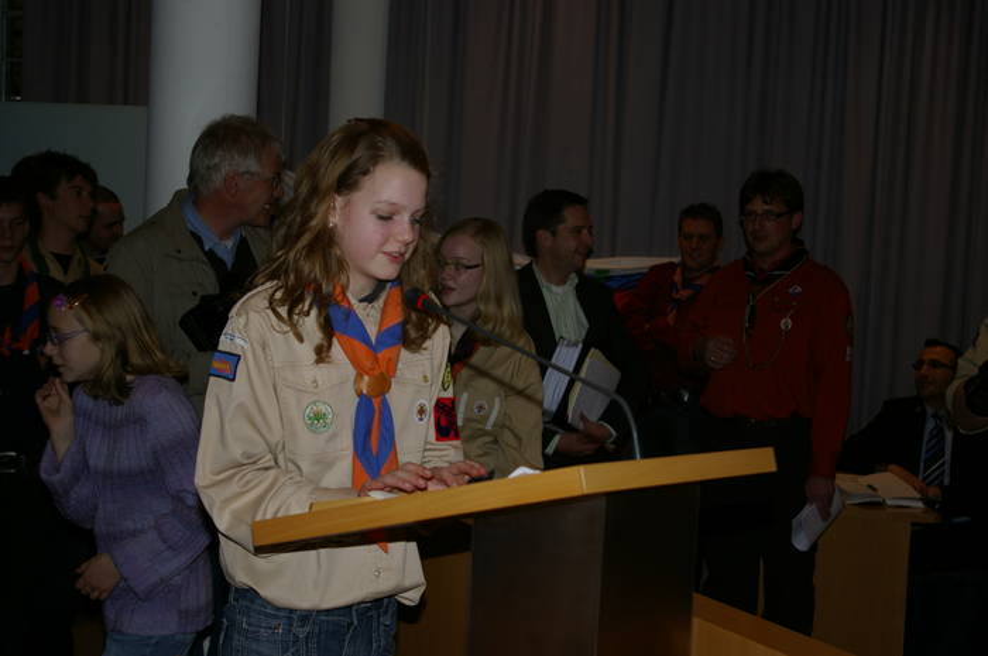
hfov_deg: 35.1
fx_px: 1562
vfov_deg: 23.7
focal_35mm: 57
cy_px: 328
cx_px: 494
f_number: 4.5
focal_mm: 38
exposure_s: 1/60
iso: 200
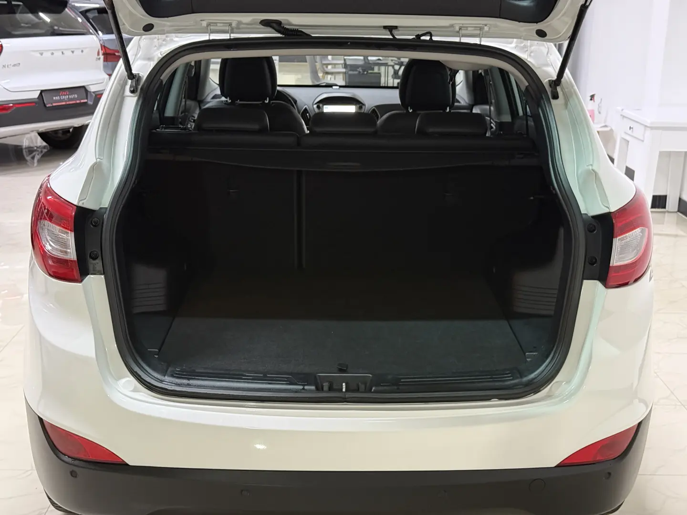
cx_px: 344
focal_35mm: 48
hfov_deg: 39.7
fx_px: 953
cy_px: 258
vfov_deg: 30.3
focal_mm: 6.76
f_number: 1.78
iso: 400
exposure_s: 1/25
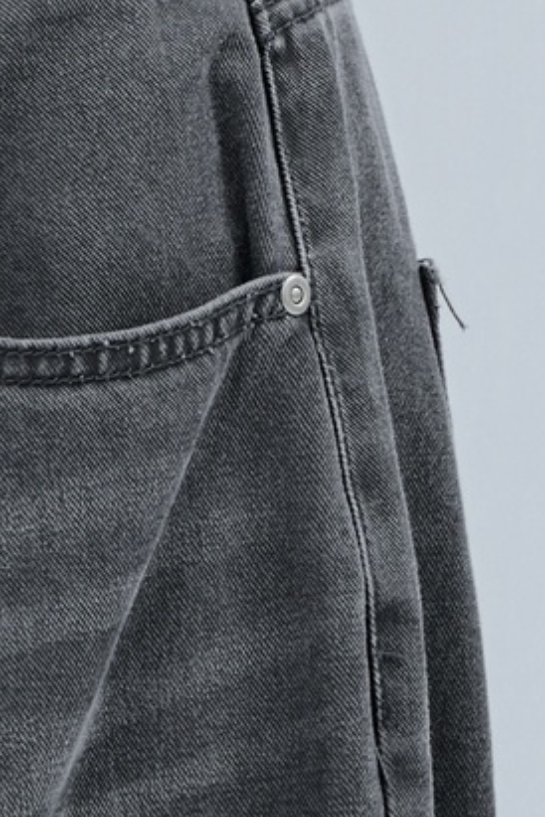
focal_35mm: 818
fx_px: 18574
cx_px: -234
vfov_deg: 2.5
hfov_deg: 1.7
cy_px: -1117
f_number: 4.5
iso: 320
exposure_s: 1/200
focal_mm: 140
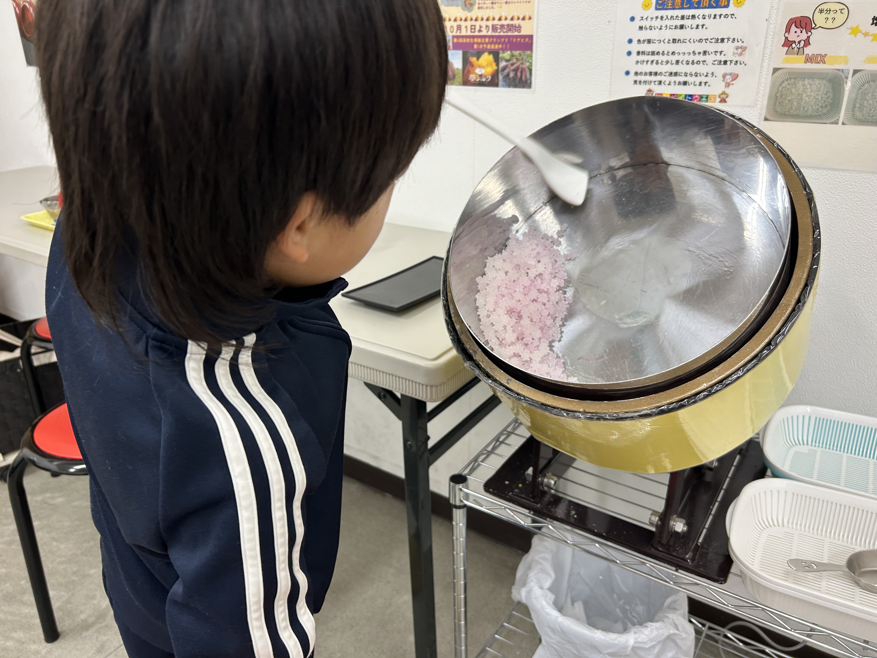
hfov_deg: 67.3
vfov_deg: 53.1
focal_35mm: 26
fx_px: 659
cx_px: 438
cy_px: 329
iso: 80
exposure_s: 1/60
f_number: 1.5
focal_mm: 5.7
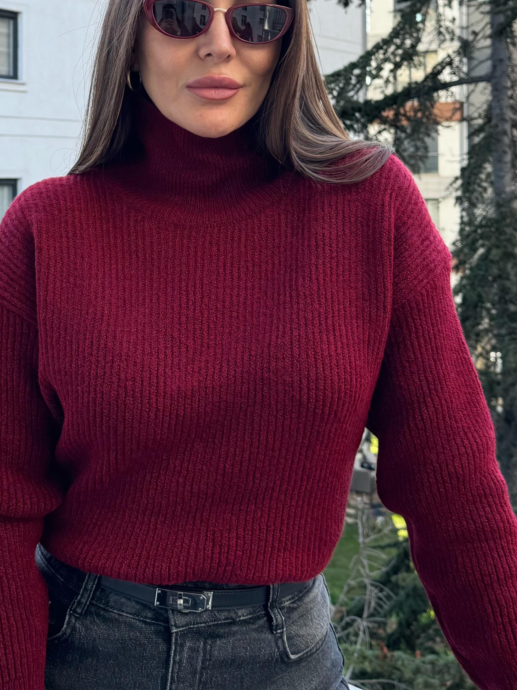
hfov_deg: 26.9
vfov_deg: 34.4
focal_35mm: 54
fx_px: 1075
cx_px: 179
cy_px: 137
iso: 80
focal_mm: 6.76
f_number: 1.78
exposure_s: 1/633
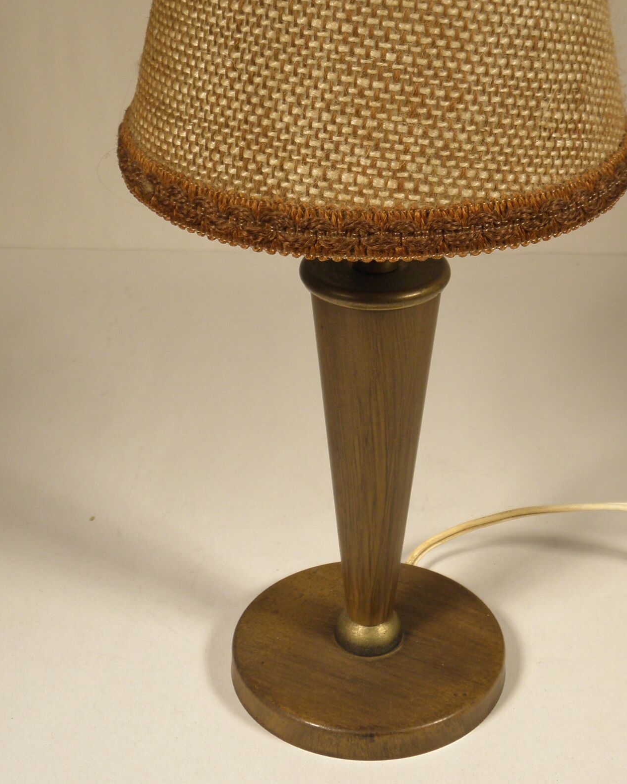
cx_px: 397
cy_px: 183
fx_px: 1508
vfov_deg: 28.6
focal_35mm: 65
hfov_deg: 23.4
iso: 100
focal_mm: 7.5
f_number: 3.8
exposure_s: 1/40
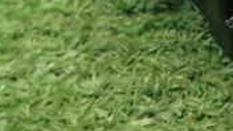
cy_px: -97
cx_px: 240
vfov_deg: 8.7
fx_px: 828
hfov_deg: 15.7
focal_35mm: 134
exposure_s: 1/40
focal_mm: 6.37
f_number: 2.5
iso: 250
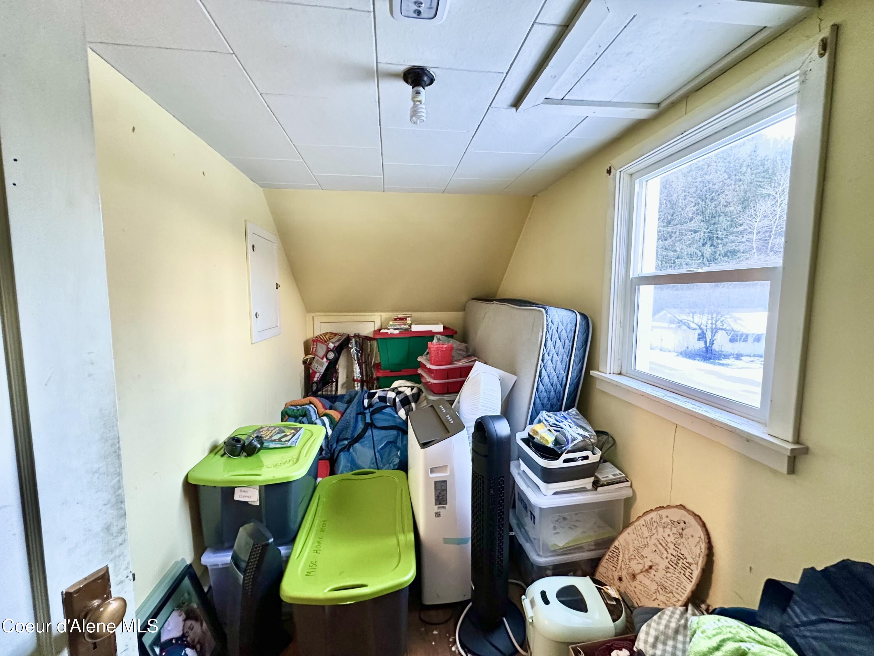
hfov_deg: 102.1
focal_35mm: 14
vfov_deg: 85.7
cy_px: 328
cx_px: 437
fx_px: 353
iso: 500
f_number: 2.2
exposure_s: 1/60
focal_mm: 2.22
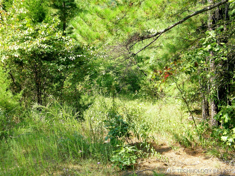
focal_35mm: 51
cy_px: 88
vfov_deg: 28.6
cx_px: 118
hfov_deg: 37.5
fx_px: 346
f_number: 4
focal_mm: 9.1
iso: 80
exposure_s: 1/160
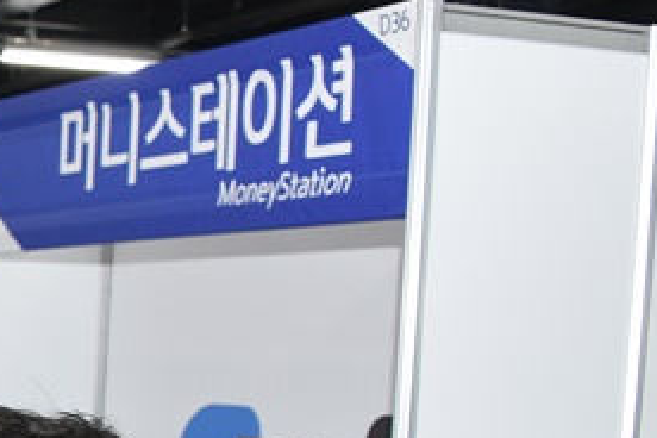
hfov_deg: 16.5
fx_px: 1898
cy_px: 597
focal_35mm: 104
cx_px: -512
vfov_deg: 12.7
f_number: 5
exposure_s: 1/60
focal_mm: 28
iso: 1000
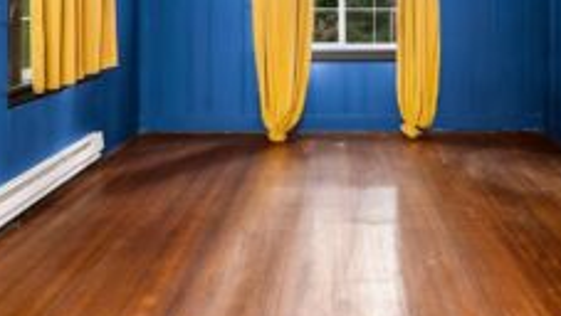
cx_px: 344
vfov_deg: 42.0
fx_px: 357
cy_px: 6
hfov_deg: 75.2
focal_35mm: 24
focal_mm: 13
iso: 1000
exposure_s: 1.6
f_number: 7.1
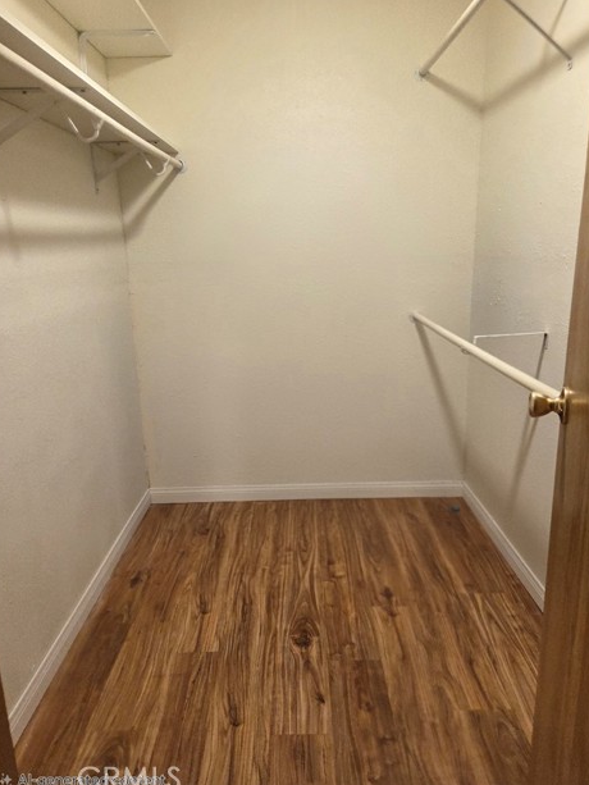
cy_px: 387
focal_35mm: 24
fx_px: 544
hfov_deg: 56.8
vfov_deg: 71.6
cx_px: 296
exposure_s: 1/120
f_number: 1.8
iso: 500
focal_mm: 5.4
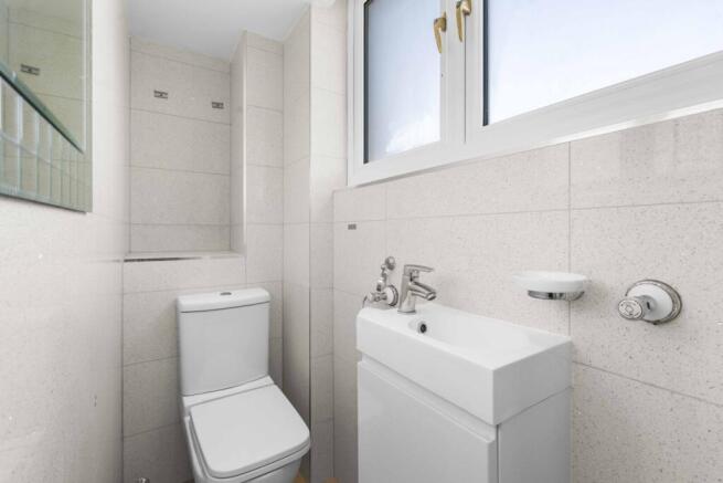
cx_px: 362
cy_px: 242
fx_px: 321
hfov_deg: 96.7
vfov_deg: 73.8
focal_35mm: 16
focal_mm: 16
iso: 320
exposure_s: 1/15
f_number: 8
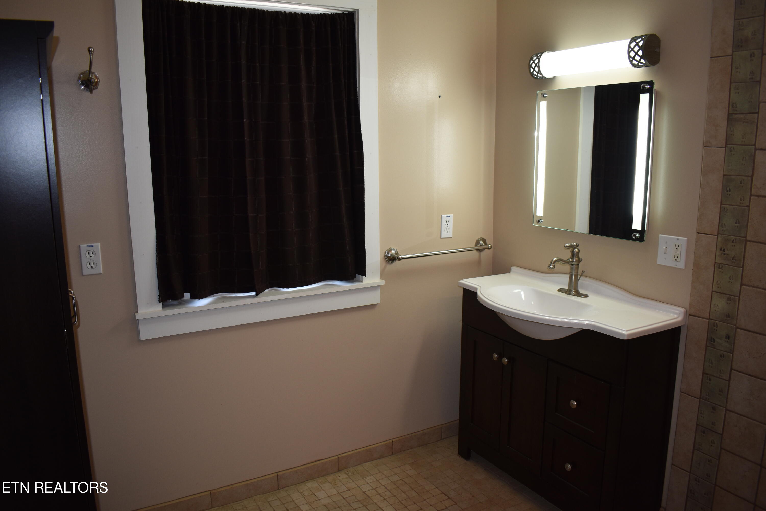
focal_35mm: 27
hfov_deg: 67.4
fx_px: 574
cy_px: 256
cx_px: 383
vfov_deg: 47.9
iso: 220
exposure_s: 1/60
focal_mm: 18
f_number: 3.5
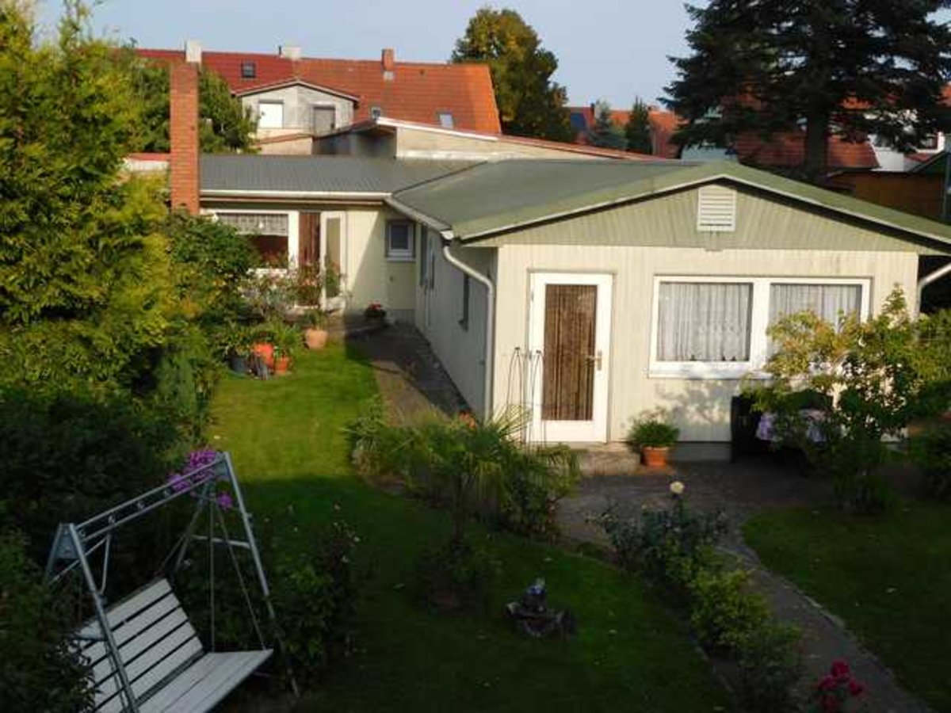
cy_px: 356
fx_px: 1401
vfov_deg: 28.6
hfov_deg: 37.5
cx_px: 476
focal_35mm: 51
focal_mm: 9
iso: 125
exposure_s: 1/800
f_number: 3.8
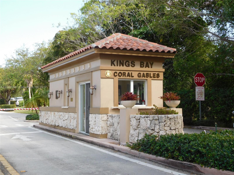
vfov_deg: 29.1
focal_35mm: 50
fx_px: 338
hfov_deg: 38.2
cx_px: 117
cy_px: 88
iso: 125
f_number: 4.1
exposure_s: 1/250
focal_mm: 8.9
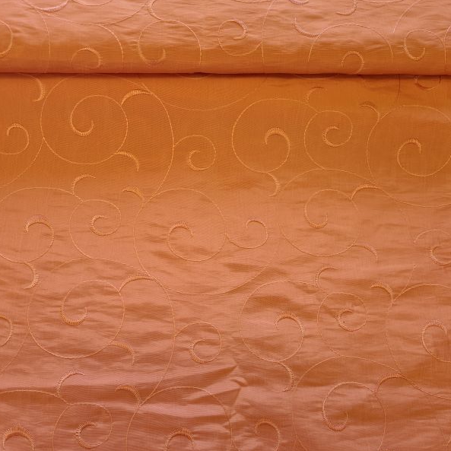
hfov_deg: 52.4
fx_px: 457
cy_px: 224
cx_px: 200
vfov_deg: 52.5
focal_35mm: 31
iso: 50
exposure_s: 1/139
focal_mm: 5.4
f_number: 1.8
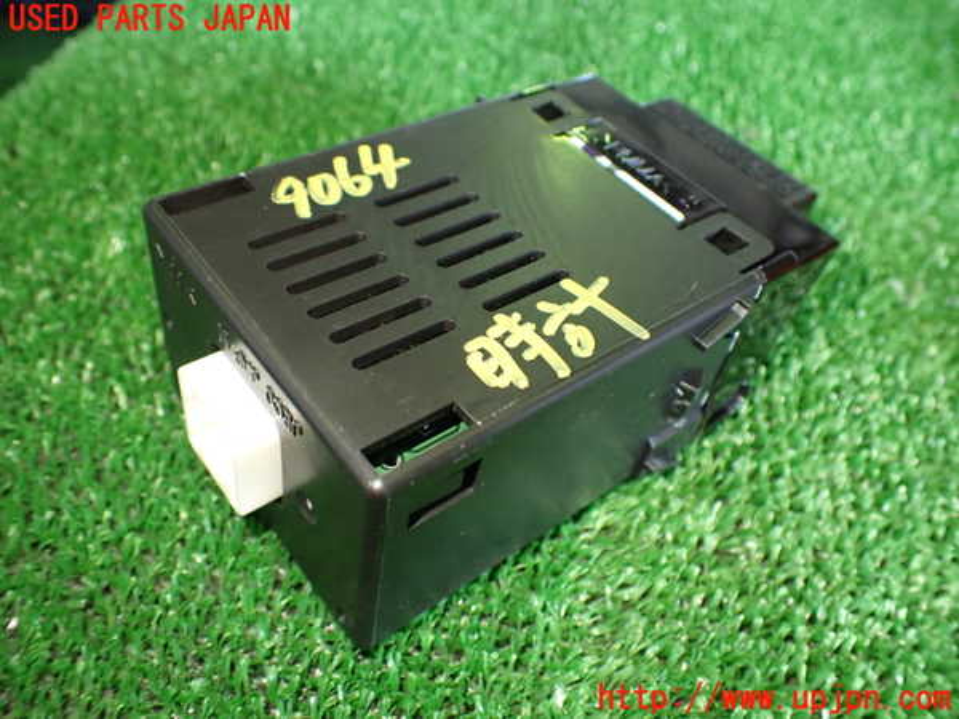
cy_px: 360
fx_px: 831
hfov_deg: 60.0
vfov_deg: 46.8
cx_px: 480
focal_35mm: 30
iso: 800
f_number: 2.3
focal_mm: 5.4
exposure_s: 1/80
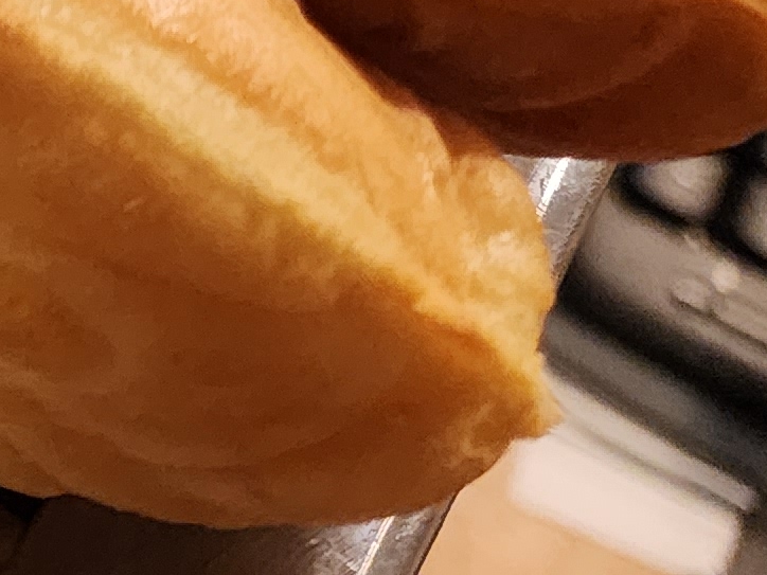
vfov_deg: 10.4
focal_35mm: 127
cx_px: -1136
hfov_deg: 12.1
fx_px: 2814
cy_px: -699
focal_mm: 6.4
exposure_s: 1/120
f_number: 1.8
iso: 1000
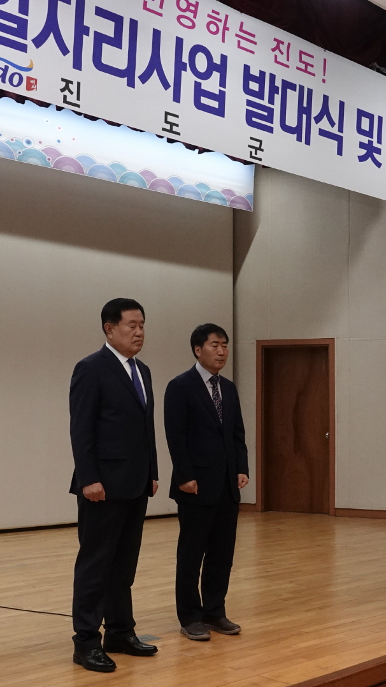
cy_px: 363
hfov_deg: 24.4
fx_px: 891
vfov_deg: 42.1
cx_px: 220
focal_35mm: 49
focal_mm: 8.8
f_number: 5
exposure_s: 1/125
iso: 1000
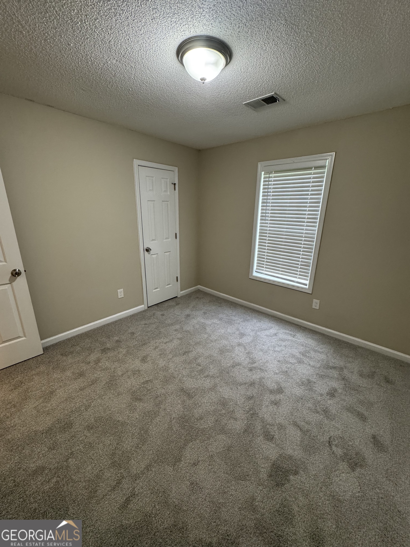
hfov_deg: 85.7
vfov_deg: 102.1
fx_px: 221
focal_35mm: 14
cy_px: 274
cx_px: 205
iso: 320
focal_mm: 2.22
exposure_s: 1/120
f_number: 2.2
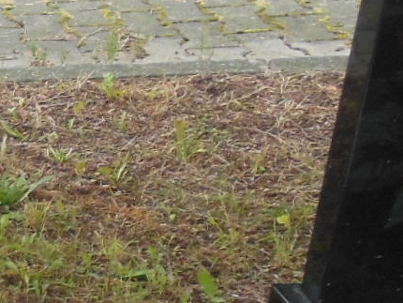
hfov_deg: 12.7
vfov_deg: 10.9
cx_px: -455
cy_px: 419
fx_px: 1538
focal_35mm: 132
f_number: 3.2
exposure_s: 1/125
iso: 125
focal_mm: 4.5
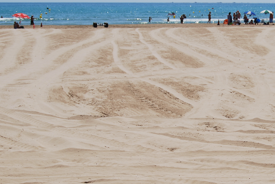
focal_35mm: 92
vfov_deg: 14.9
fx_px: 704
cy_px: 134
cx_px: 226
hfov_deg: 21.8
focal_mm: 32
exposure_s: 1/320
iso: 100
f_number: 9
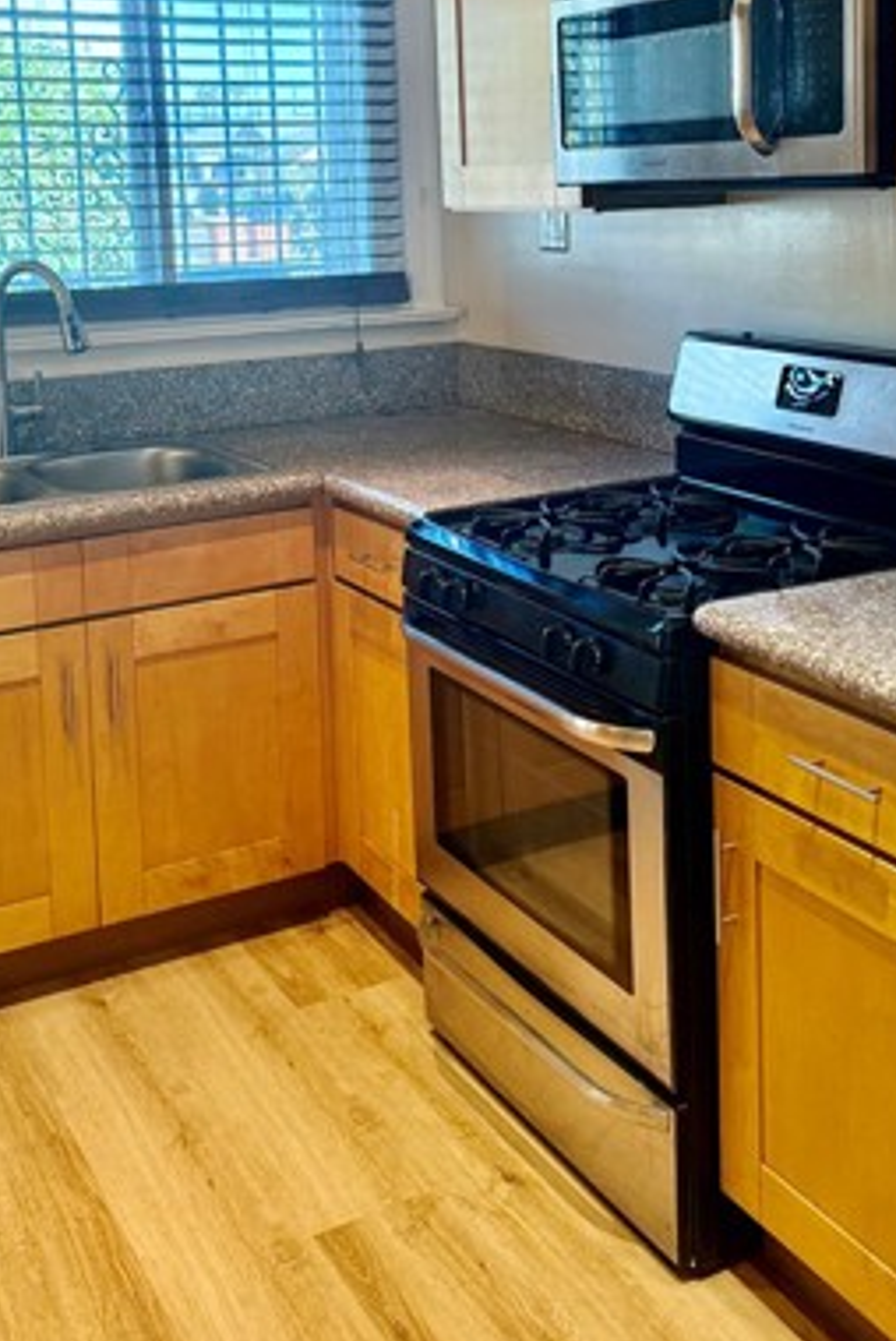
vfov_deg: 45.0
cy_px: 356
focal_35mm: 42
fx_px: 1565
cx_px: 494
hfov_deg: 31.9
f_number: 1.78
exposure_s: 1/120
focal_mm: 6.76
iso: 250
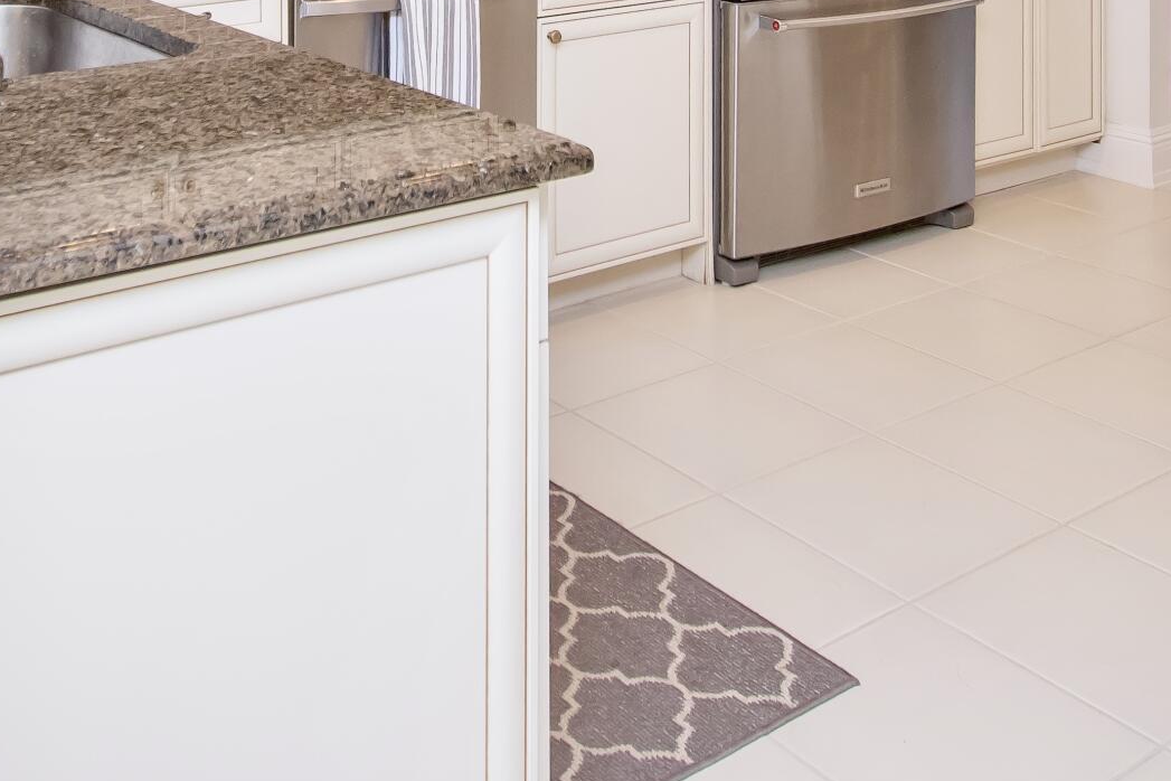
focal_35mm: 43
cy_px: -260
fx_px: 1399
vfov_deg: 26.1
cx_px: 434
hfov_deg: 45.0
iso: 720
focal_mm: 10
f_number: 5.6
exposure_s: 1/125
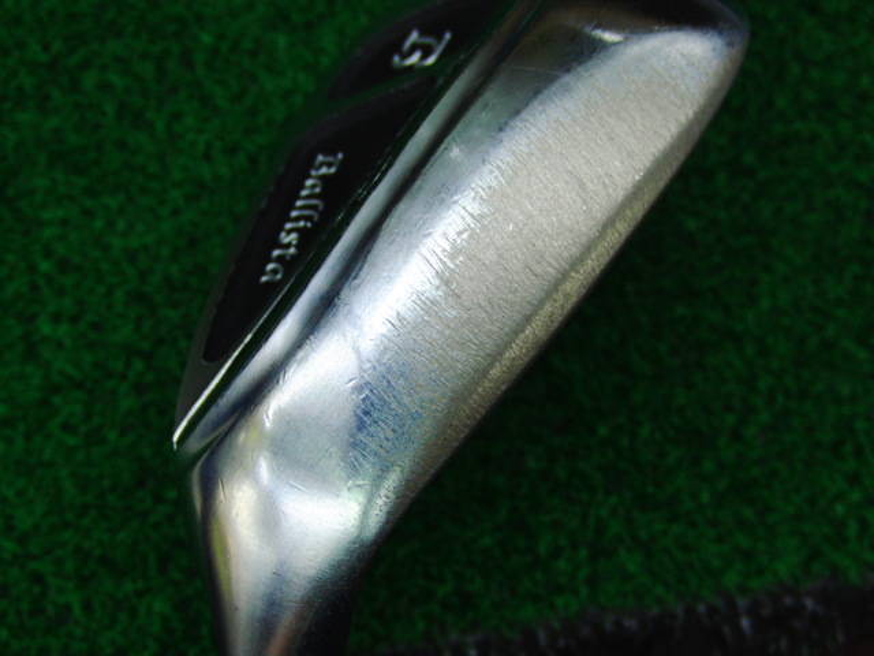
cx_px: 437
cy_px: 328
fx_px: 934
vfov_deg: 38.7
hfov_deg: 50.1
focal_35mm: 37
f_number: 3.6
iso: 200
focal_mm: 6.42
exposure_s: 1/80
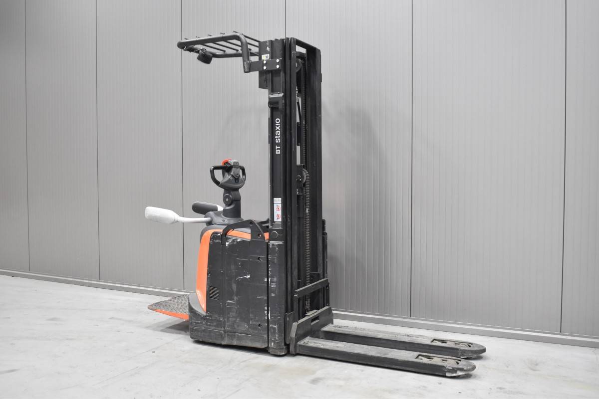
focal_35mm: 36
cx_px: 300
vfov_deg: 36.9
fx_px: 599
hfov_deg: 53.1
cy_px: 200
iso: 1600
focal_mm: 24
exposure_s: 1/30
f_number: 4.5
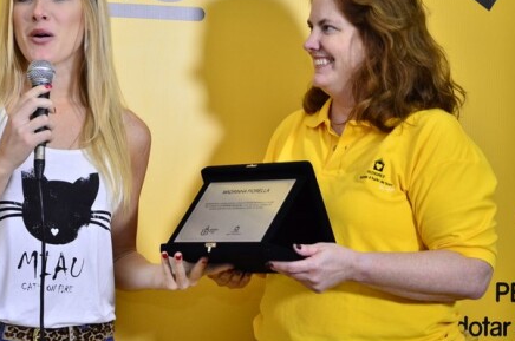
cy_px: 145
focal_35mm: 110
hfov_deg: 18.7
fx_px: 1566
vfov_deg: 12.4
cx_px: 223
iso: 1600
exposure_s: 1/100
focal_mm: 55
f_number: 5.3
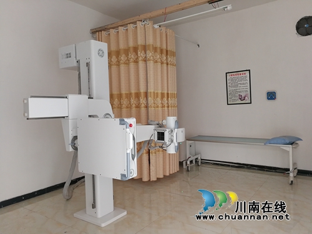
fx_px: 243
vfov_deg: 51.4
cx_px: 156
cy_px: 117
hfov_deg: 65.3
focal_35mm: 27
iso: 160
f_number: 2.2
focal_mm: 3.95
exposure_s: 1/50
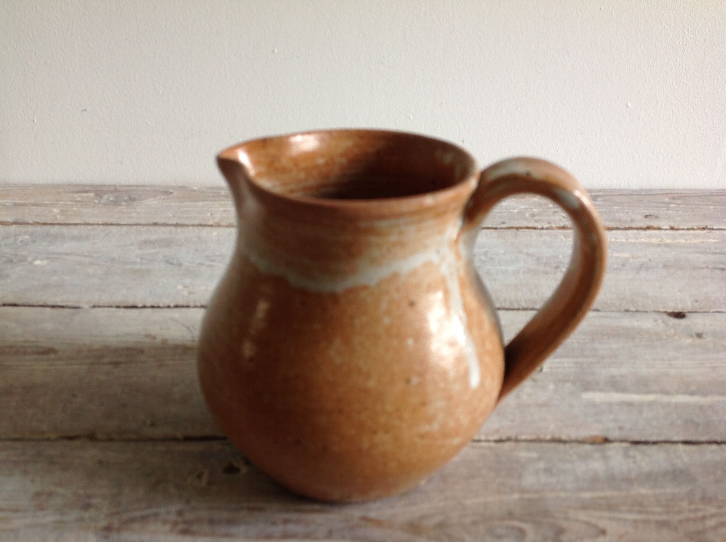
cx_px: 363
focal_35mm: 35
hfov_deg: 52.7
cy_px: 271
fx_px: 733
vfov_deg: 40.6
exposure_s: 1/15
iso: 50
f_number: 2.4
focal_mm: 4.28
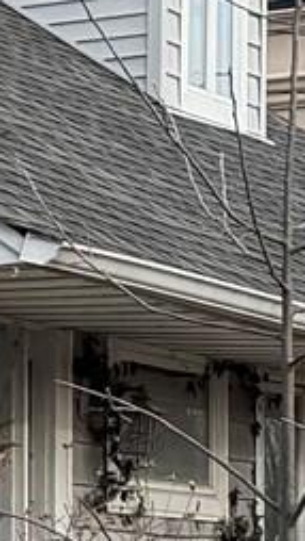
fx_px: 3032
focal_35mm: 211
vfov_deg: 10.1
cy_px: 552
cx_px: -1111
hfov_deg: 4.9
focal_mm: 6.76
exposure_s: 1/1689
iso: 80
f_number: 1.78
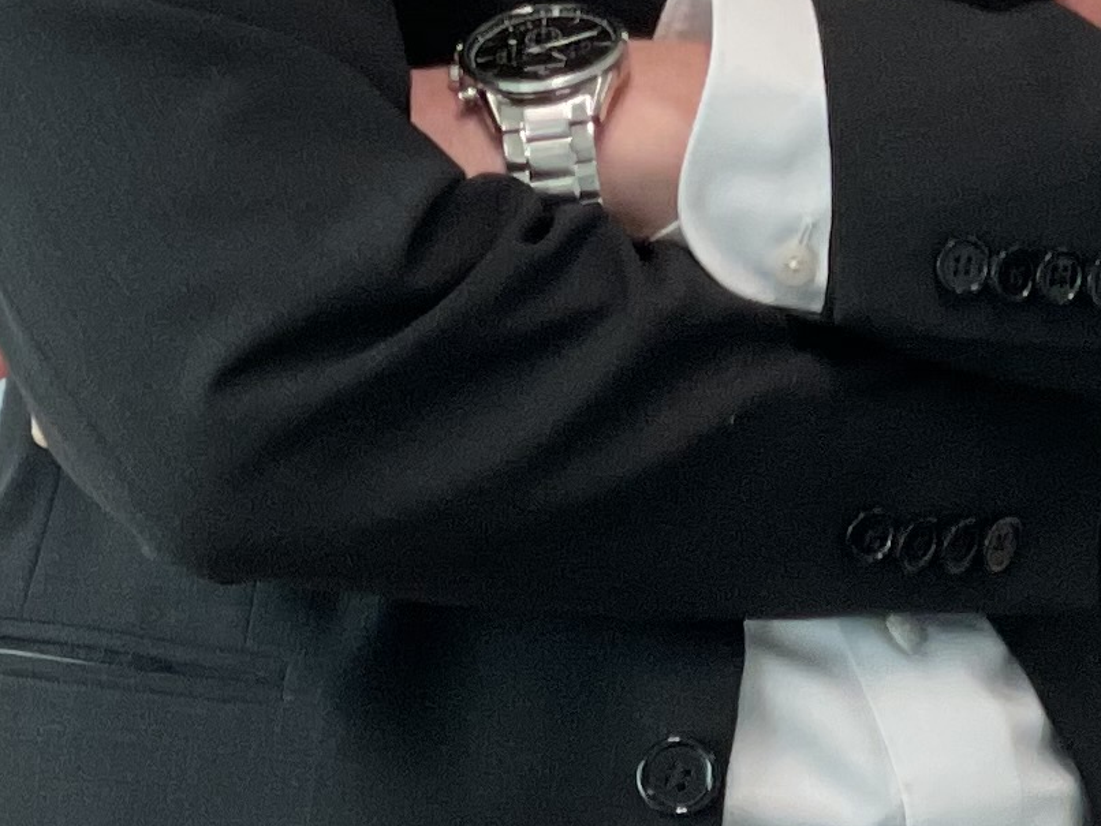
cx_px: 1038
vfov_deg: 5.7
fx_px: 8272
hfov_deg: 7.6
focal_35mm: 260
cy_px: -198
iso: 125
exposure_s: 1/100
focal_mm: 6
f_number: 2
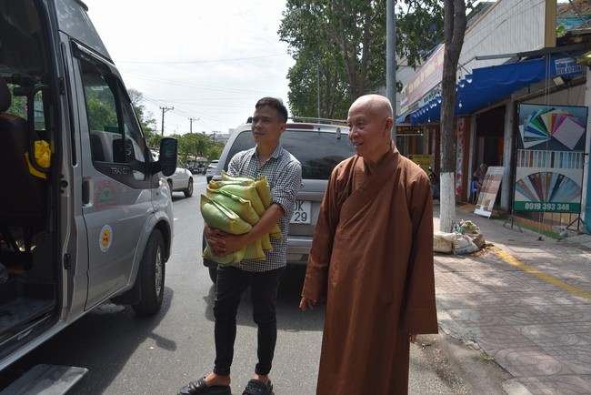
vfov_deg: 53.2
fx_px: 394
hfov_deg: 73.7
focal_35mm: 24
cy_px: 198
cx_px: 296
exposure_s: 1/250
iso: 200
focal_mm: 24
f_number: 8
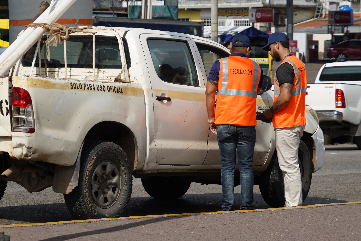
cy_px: 120
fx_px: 1624
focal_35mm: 162
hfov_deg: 12.7
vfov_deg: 8.5
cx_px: 180
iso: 100
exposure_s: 1/640
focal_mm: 108
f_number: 6.3
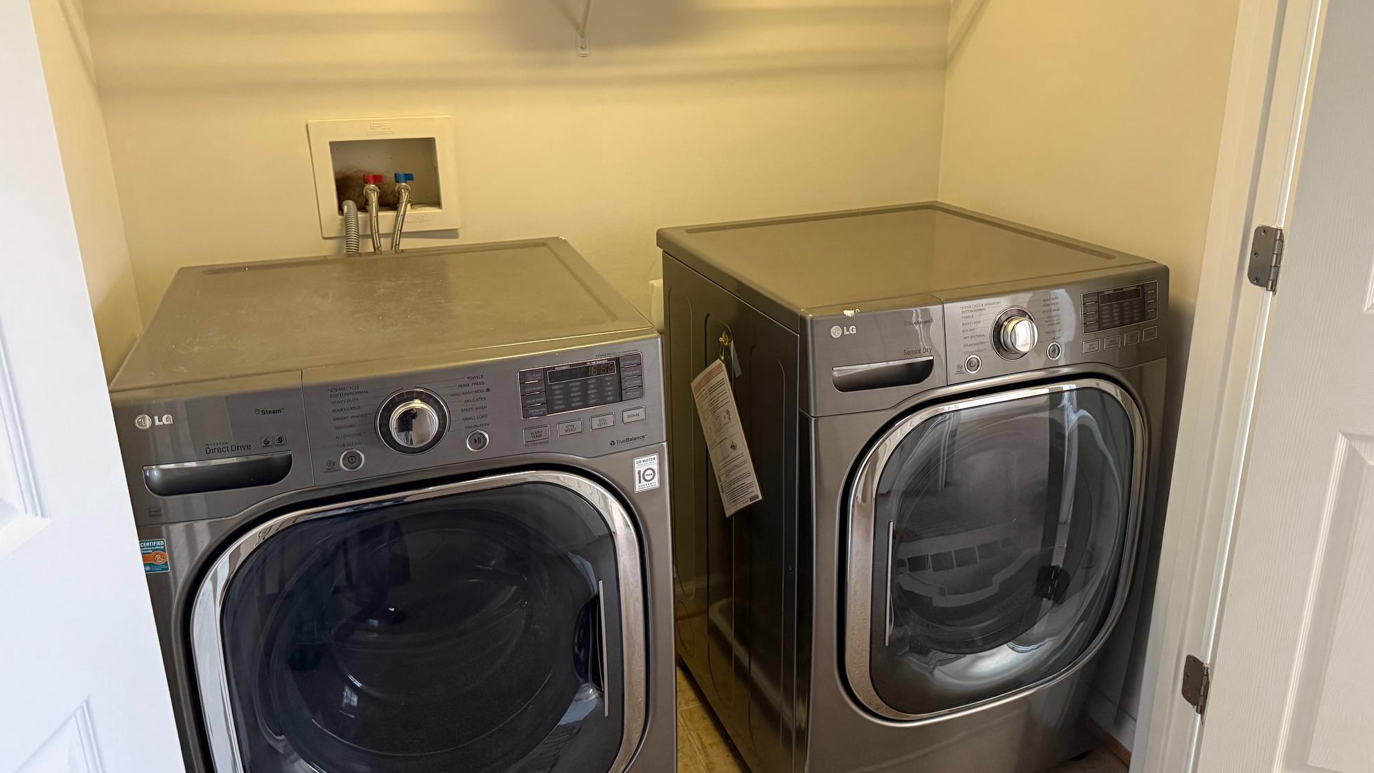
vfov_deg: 42.8
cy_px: 328
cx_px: 702
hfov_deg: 69.8
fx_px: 984
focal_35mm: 27
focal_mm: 6.76
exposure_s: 1/60
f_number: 1.78
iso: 400
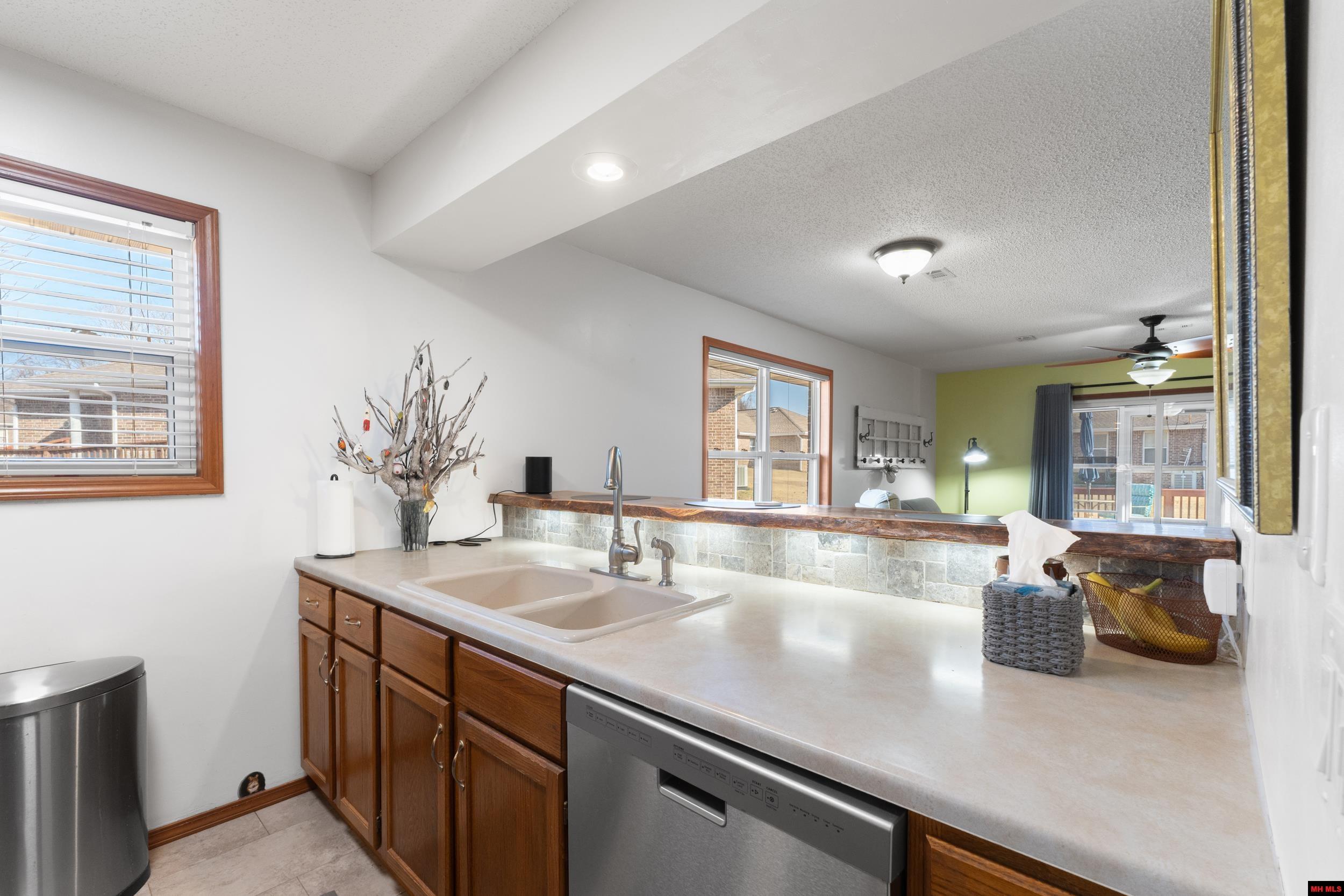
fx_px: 560
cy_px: 448
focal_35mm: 15
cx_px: 672
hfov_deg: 100.4
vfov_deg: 77.3
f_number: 8
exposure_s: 1/10
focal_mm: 10
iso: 400
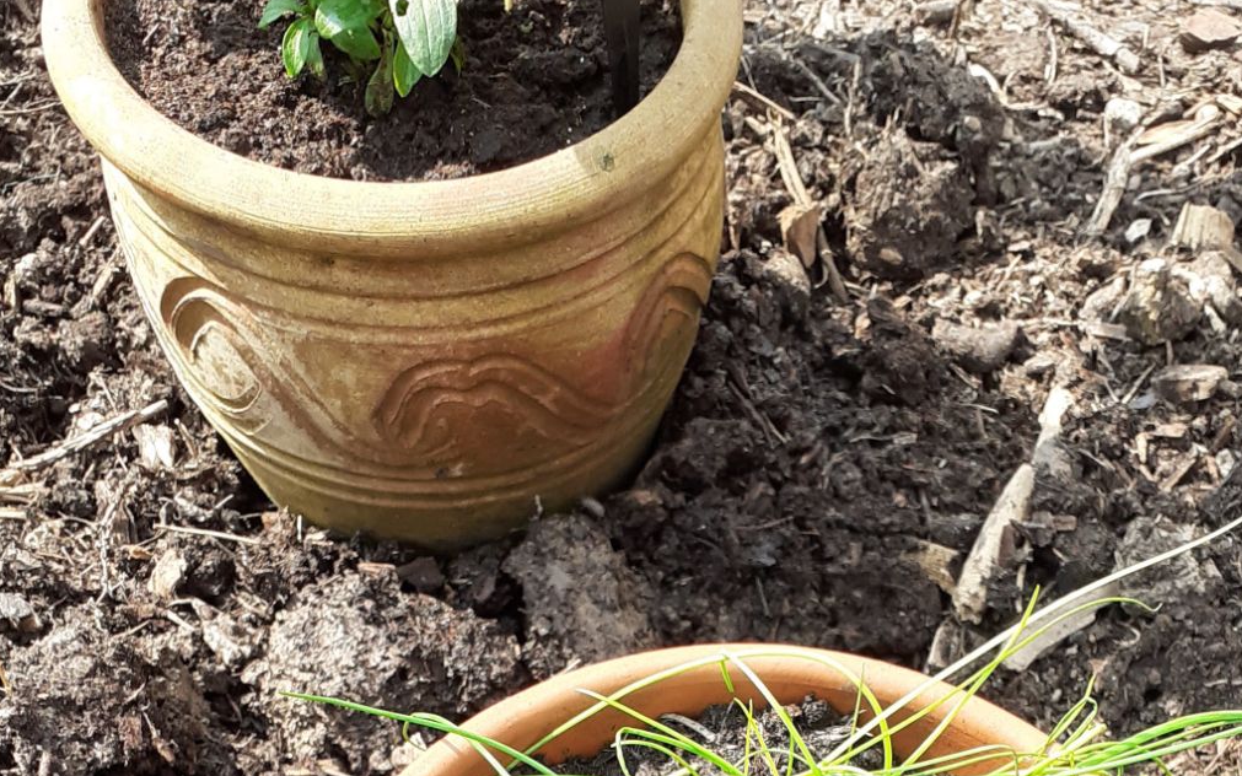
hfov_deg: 34.9
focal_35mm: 58
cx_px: 763
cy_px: 1038
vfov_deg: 20.3
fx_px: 1963
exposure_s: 1/375
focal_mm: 3.6
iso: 40
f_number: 1.9
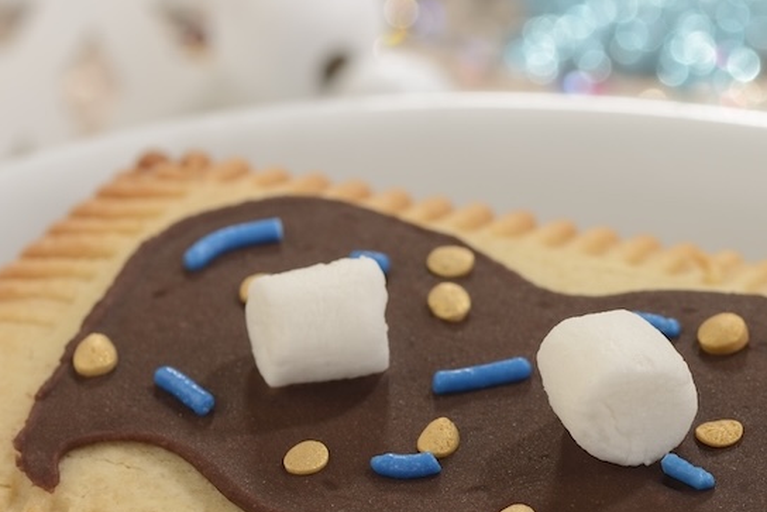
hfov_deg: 6.6
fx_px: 6585
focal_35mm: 309
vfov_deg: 4.4
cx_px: 722
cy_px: 449
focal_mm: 105
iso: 100
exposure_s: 1/80
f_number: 7.1
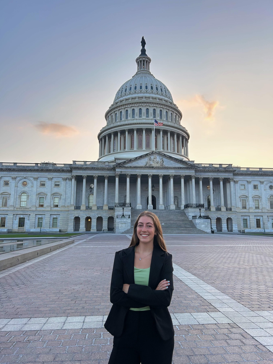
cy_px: 182
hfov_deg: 53.1
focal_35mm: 26
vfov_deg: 67.3
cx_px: 136
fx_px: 273
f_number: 1.5
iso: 50
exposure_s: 1/827
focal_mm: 5.7
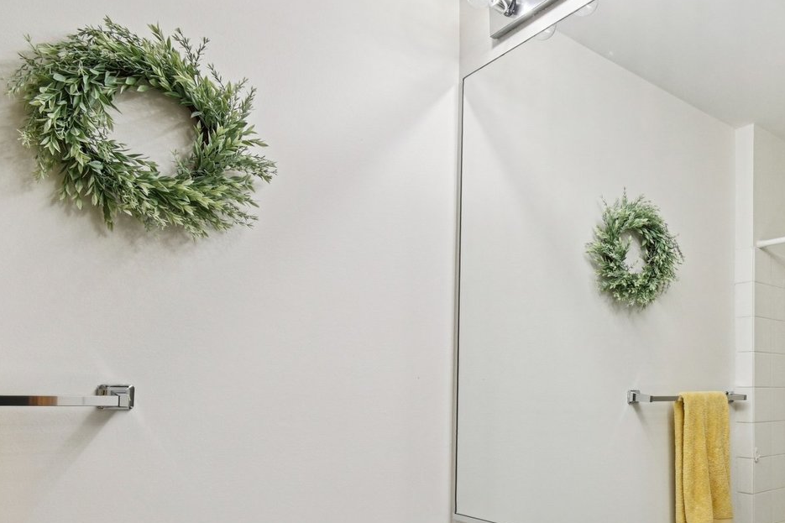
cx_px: 596
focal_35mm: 26
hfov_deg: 64.9
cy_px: 423
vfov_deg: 46.7
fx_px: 567
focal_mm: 10
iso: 100
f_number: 8
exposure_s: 1/30
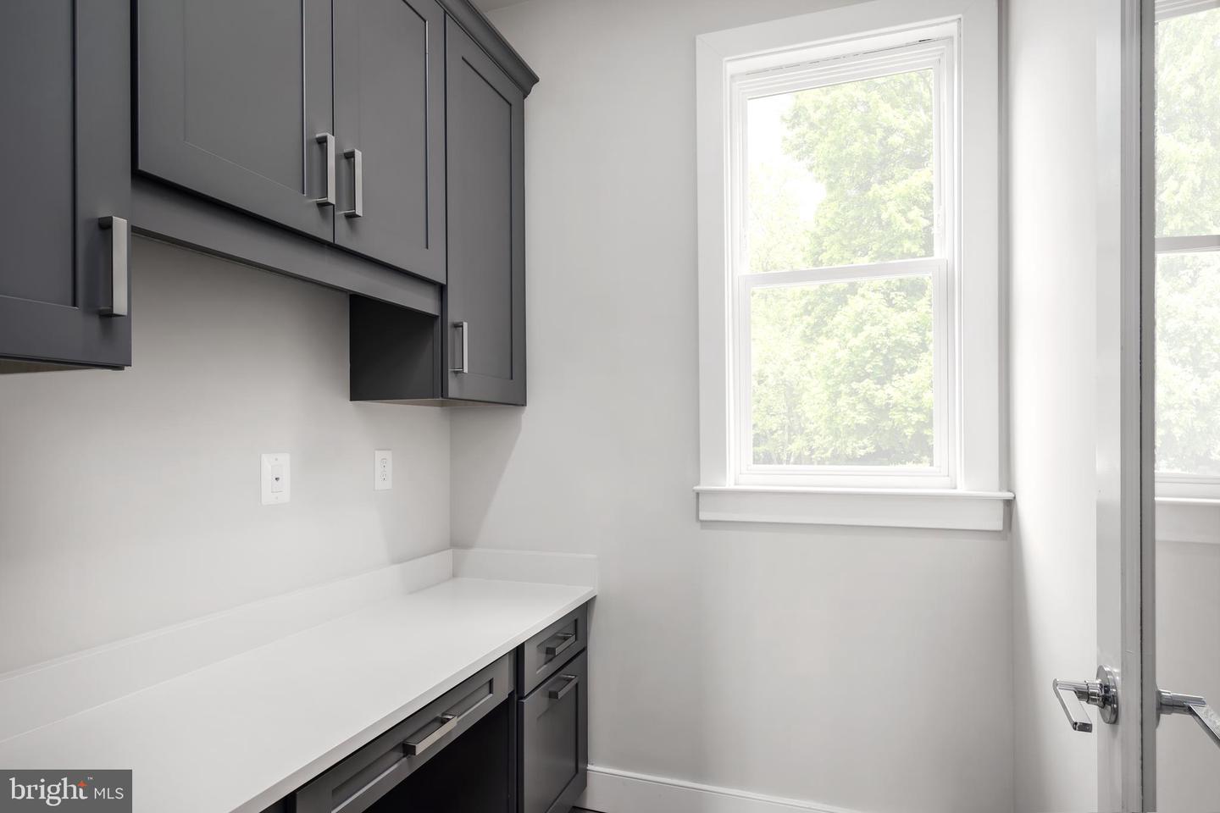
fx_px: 644
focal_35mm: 19
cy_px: 406
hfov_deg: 86.9
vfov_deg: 64.6
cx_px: 610
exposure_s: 1/250
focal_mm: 19
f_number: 9
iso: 200
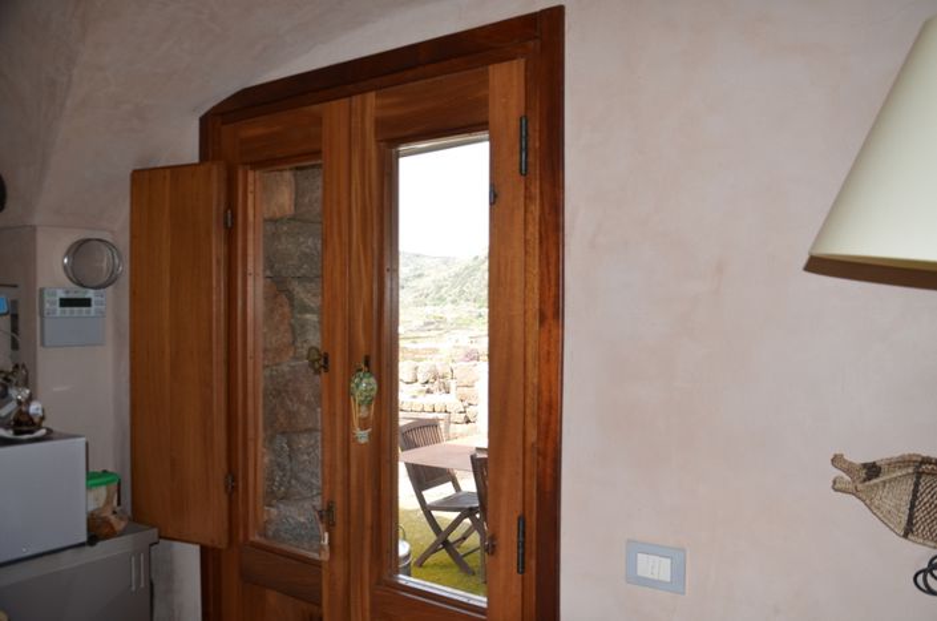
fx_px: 818
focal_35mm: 32
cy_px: 310
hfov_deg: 59.6
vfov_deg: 41.5
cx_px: 468
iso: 140
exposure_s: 1/200
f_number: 3.8
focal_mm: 21
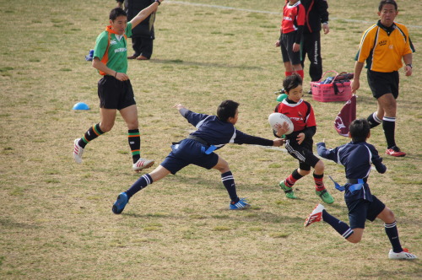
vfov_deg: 4.6
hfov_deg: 6.9
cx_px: 211
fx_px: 3512
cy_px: 140
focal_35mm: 300
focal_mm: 200
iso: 400
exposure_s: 1/640
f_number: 7.1
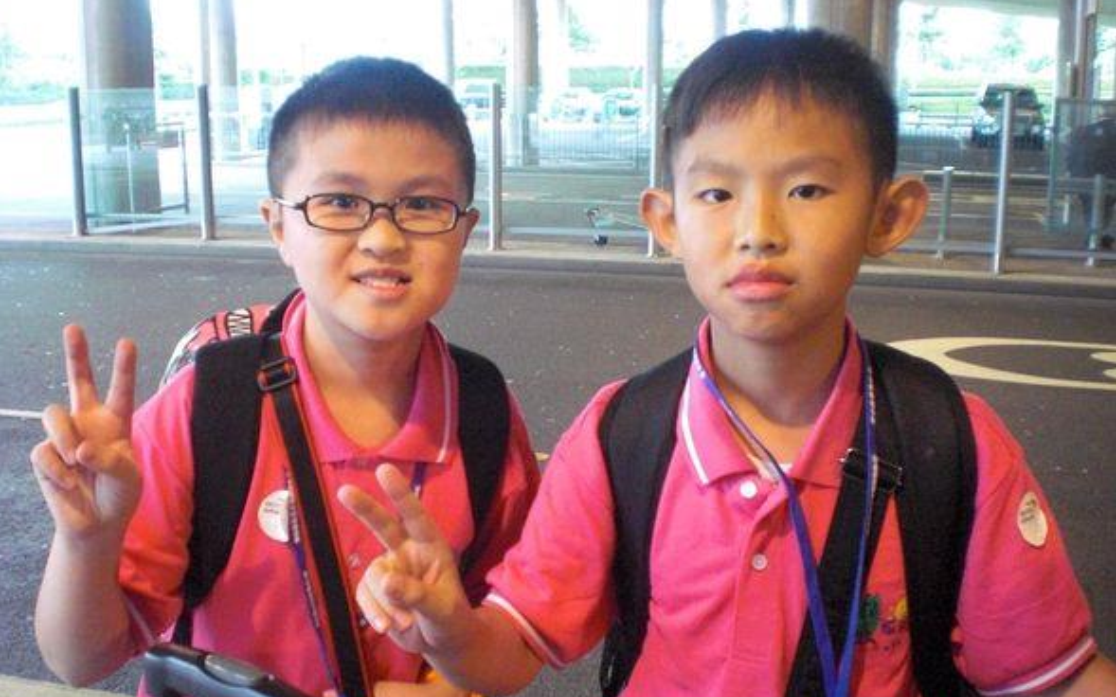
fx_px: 1247
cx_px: 549
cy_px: 388
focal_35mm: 41
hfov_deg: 48.2
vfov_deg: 31.2
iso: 800
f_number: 3.1
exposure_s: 1/40
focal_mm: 6.3
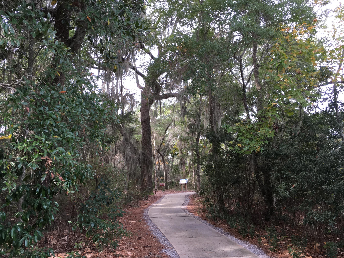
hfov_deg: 58.3
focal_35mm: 31
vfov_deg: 45.4
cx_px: 166
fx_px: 308
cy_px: 134
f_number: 2.2
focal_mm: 4.15
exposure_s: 1/120
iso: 40
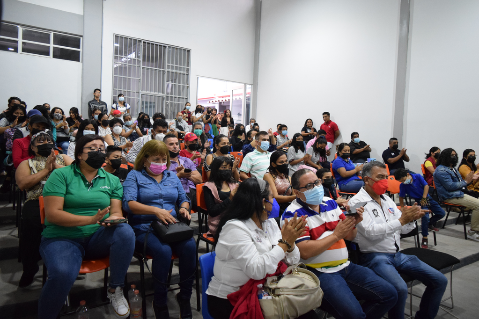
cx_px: 240
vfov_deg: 47.9
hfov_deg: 67.4
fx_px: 359
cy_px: 160
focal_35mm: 27
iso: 3200
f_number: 4
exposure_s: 1/250
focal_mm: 18
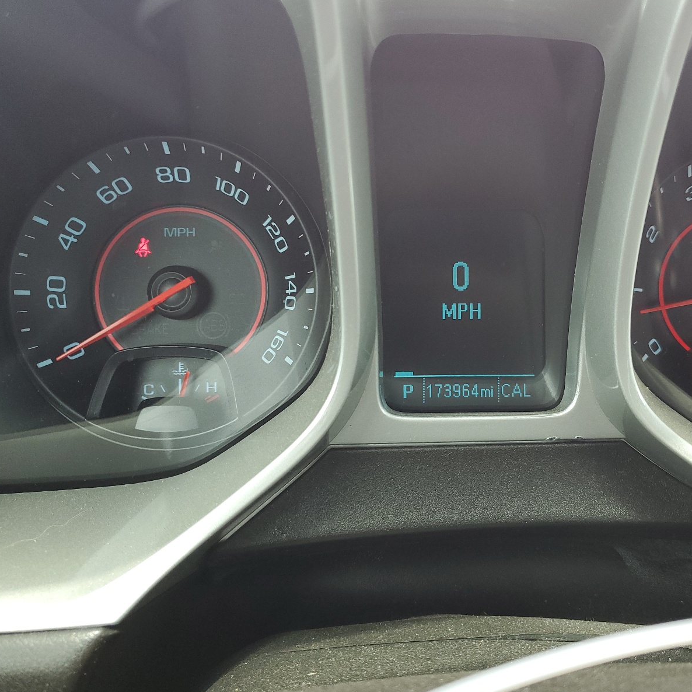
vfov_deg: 52.5
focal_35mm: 31
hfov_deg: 51.7
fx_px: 701
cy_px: 346
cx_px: 450
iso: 89
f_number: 1.5
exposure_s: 1/120
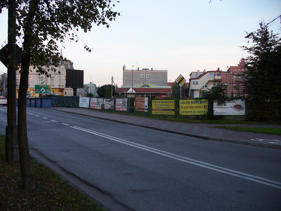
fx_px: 300
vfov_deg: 38.7
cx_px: 140
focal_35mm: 37
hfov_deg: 50.1
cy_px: 106
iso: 100
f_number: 2.8
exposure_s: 1/200
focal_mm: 6.1
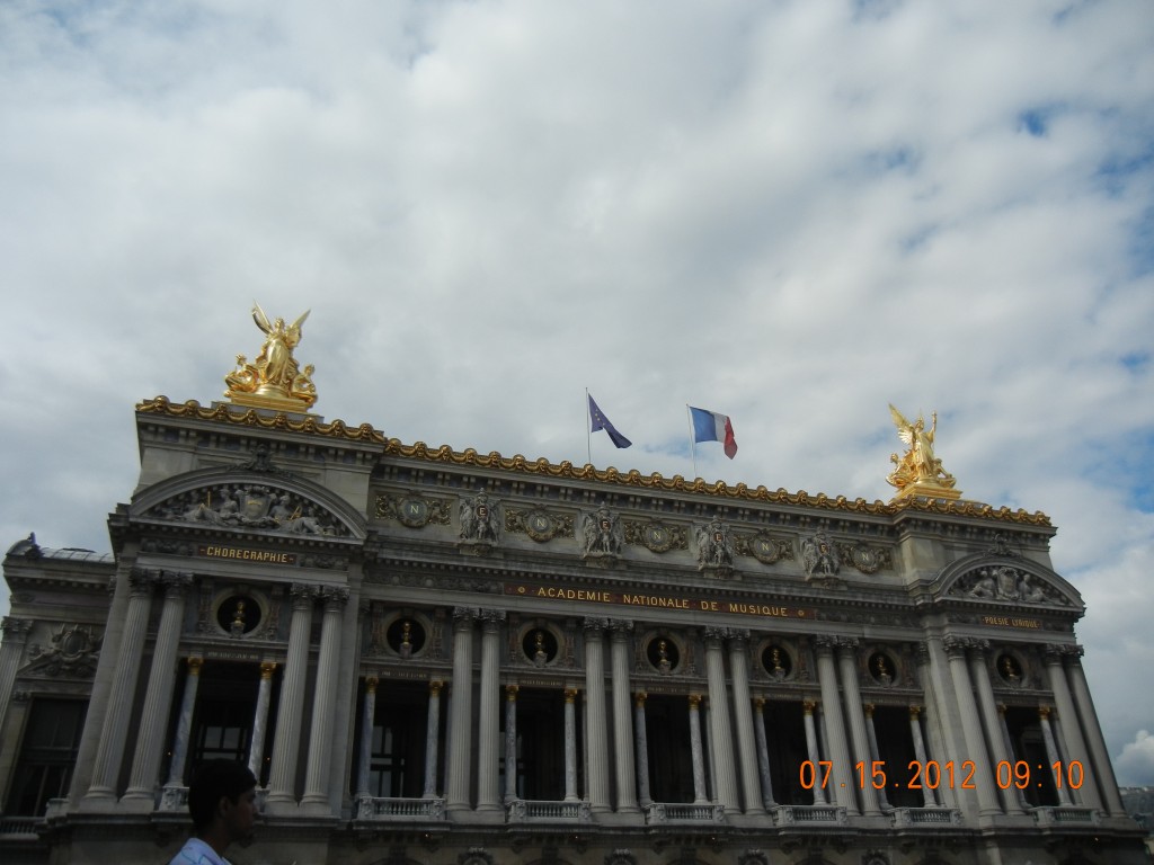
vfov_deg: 46.8
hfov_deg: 60.0
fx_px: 1000
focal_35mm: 30
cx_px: 577
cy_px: 432
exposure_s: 1/780
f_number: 7
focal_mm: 5.4
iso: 160
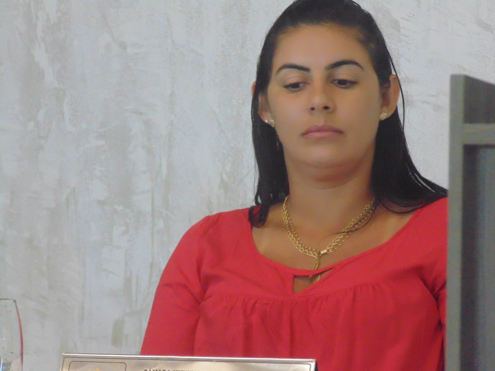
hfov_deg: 7.1
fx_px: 4004
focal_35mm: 280
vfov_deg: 5.3
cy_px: 186
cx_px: 248
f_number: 5.8
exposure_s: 1/50
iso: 800
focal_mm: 50.1
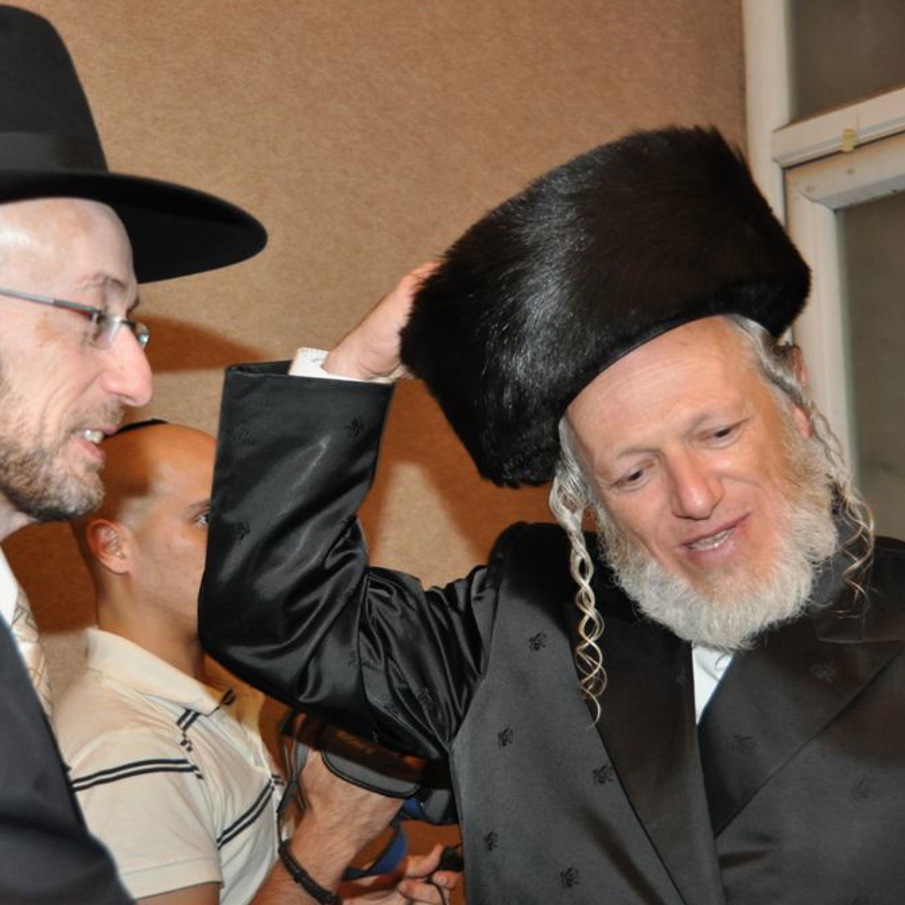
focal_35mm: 66
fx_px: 1952
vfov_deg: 26.1
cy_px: 448
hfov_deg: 26.1
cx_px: 415
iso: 800
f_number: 4.2
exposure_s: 1/60
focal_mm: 34
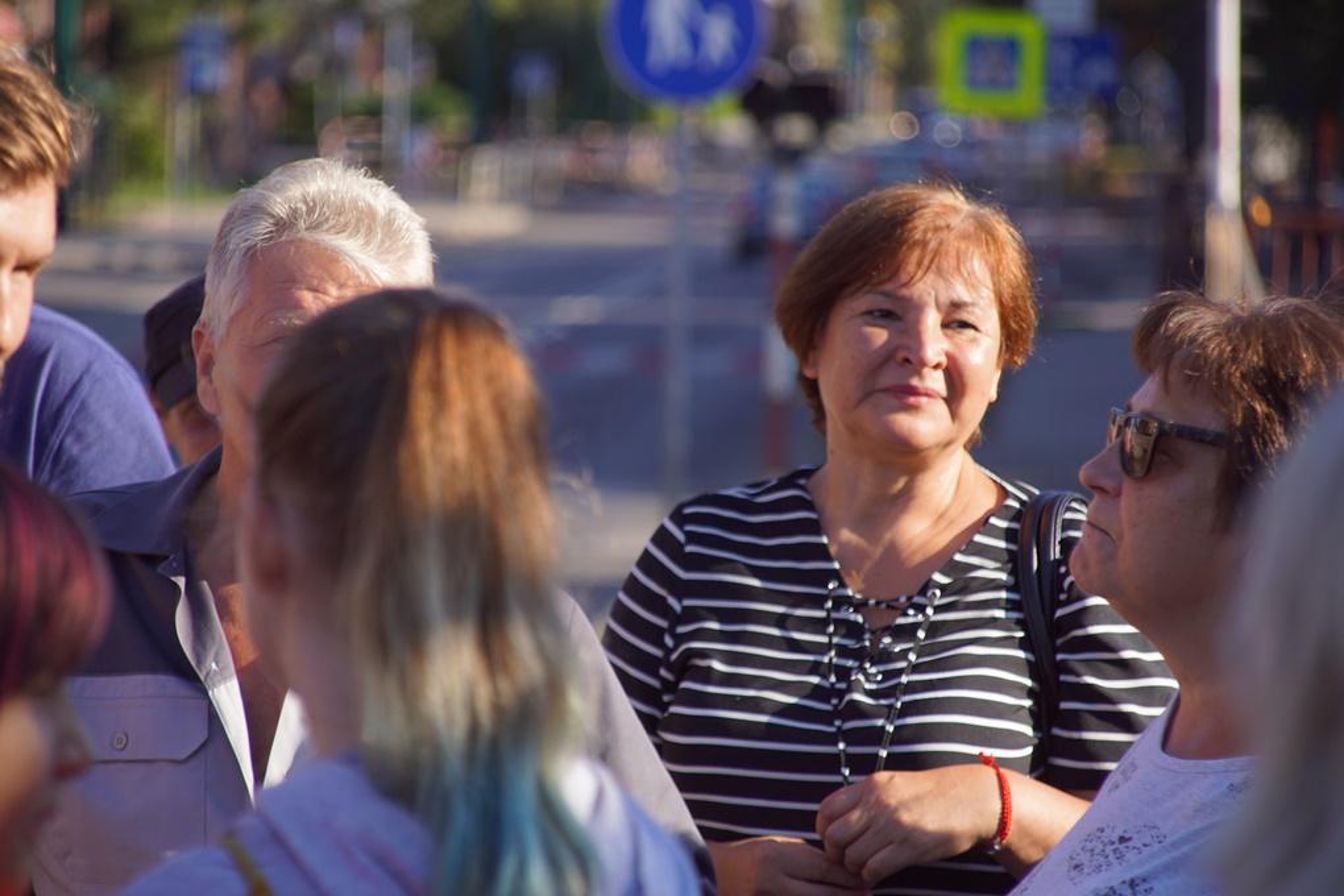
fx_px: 8959
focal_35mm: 240
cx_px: 672
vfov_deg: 5.7
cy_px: 448
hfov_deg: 8.6
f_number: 6.3
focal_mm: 160
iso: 125
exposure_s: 1/250
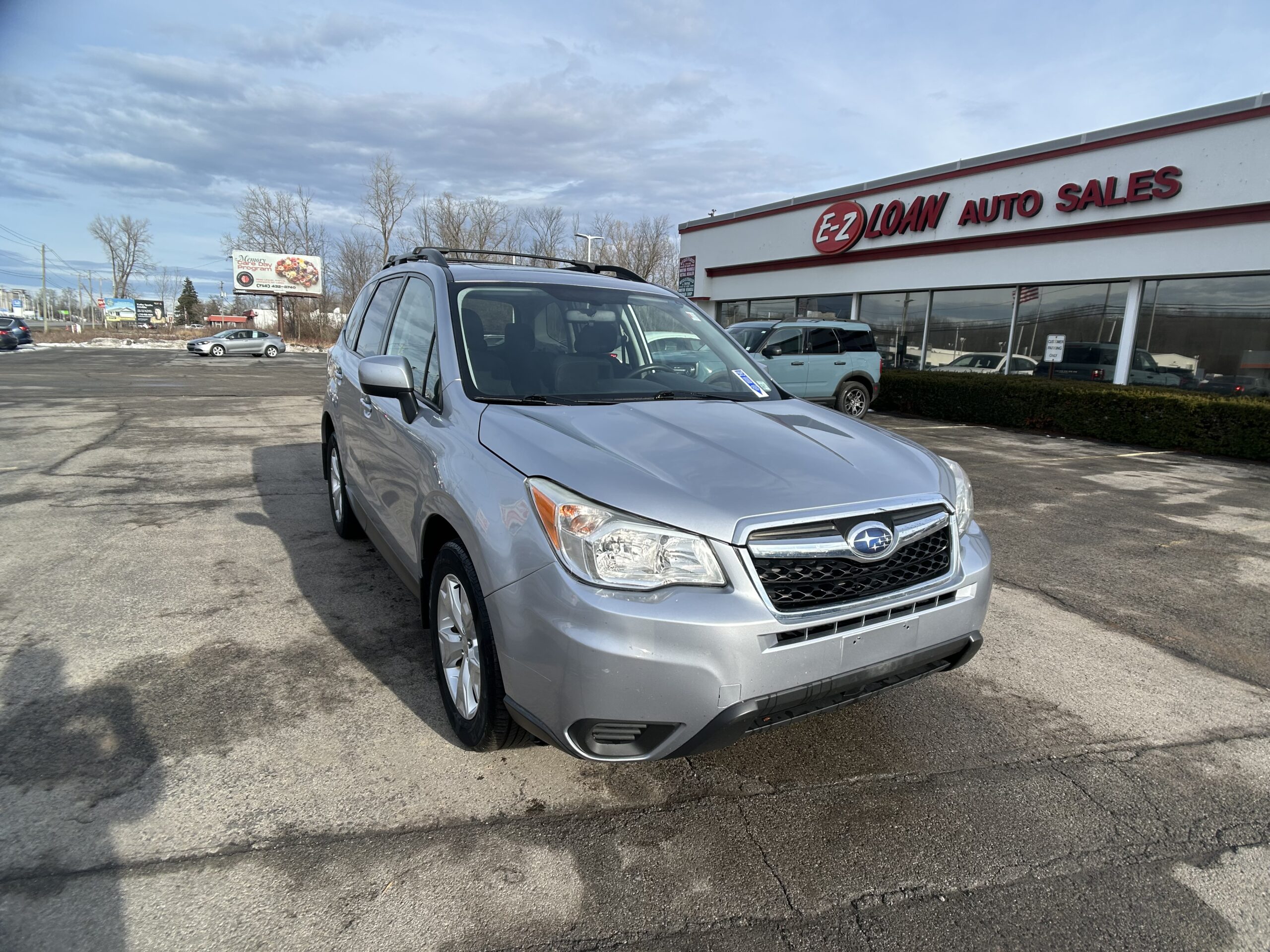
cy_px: 476
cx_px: 635
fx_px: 954
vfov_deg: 53.1
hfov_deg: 67.3
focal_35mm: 26
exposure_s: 1/3257
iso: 50
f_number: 1.5
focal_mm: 5.7
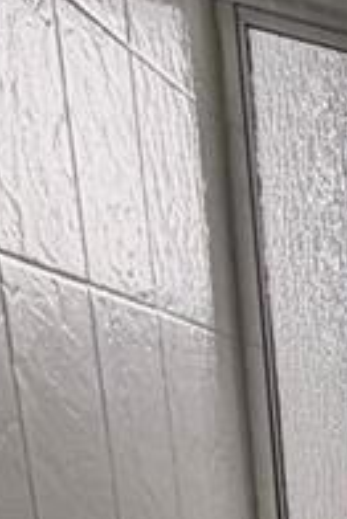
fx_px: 1284
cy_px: 1088
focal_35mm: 89
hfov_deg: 9.8
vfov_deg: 16.4
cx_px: 1152
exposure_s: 1/121
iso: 64
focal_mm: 2.22
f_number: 2.2
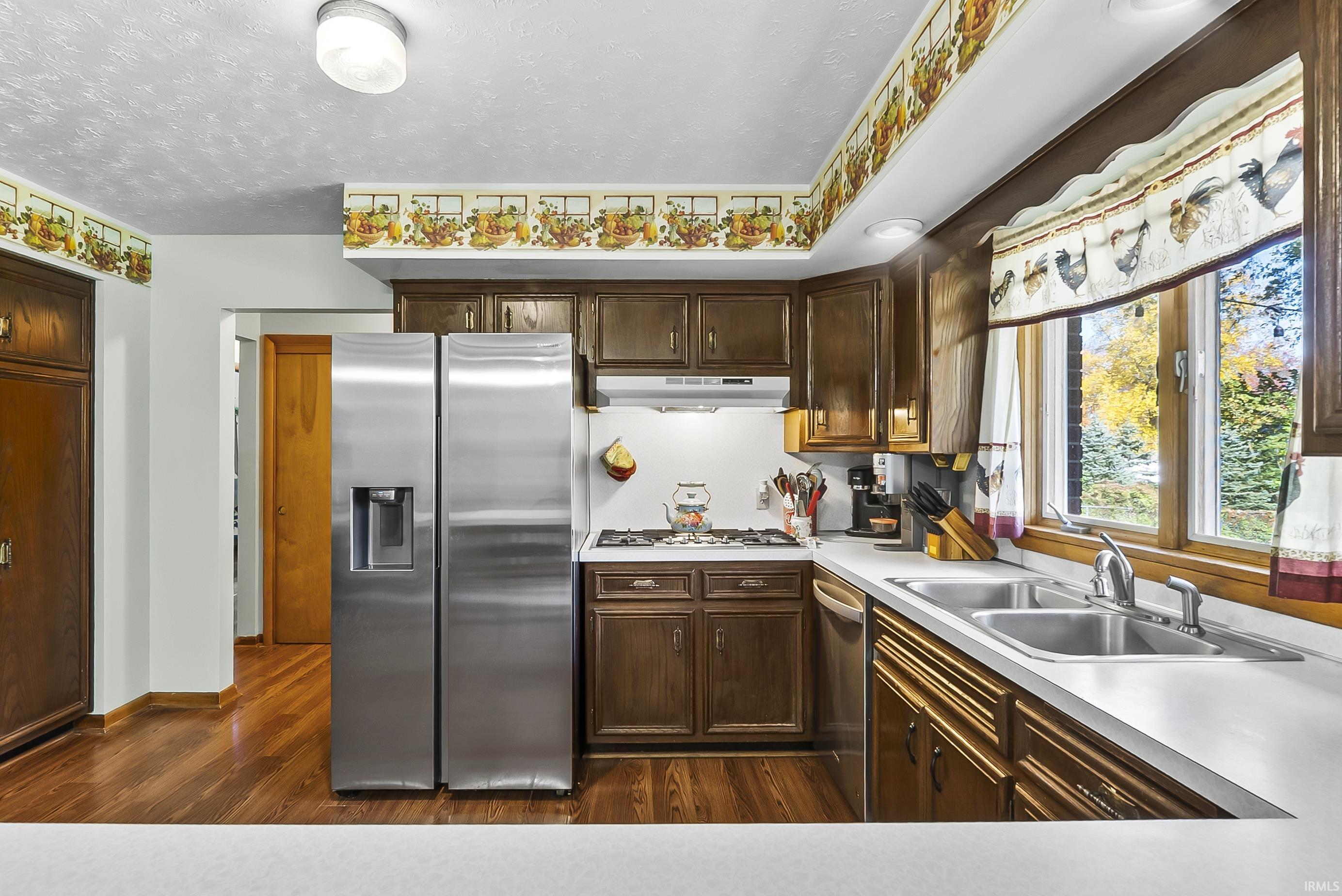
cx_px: 671
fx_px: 634
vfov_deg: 70.5
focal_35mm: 17
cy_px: 448
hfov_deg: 93.3
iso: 100
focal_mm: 11.5
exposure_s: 3.2
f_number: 8
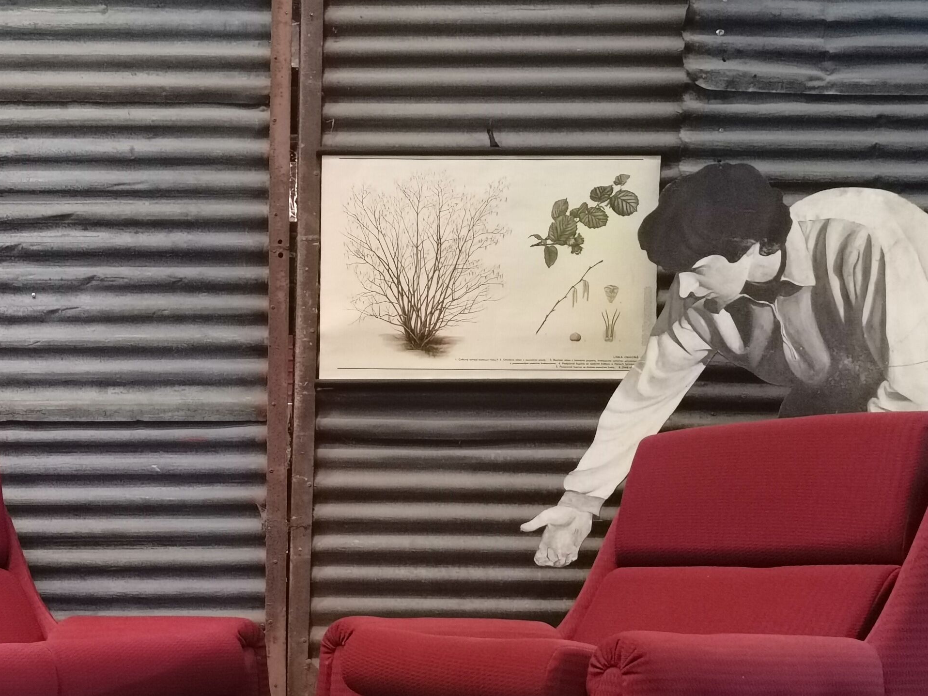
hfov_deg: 29.6
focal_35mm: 62
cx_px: 52
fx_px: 1662
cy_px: 653
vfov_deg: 22.9
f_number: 1.9
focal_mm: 6.71
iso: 500
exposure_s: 1/25
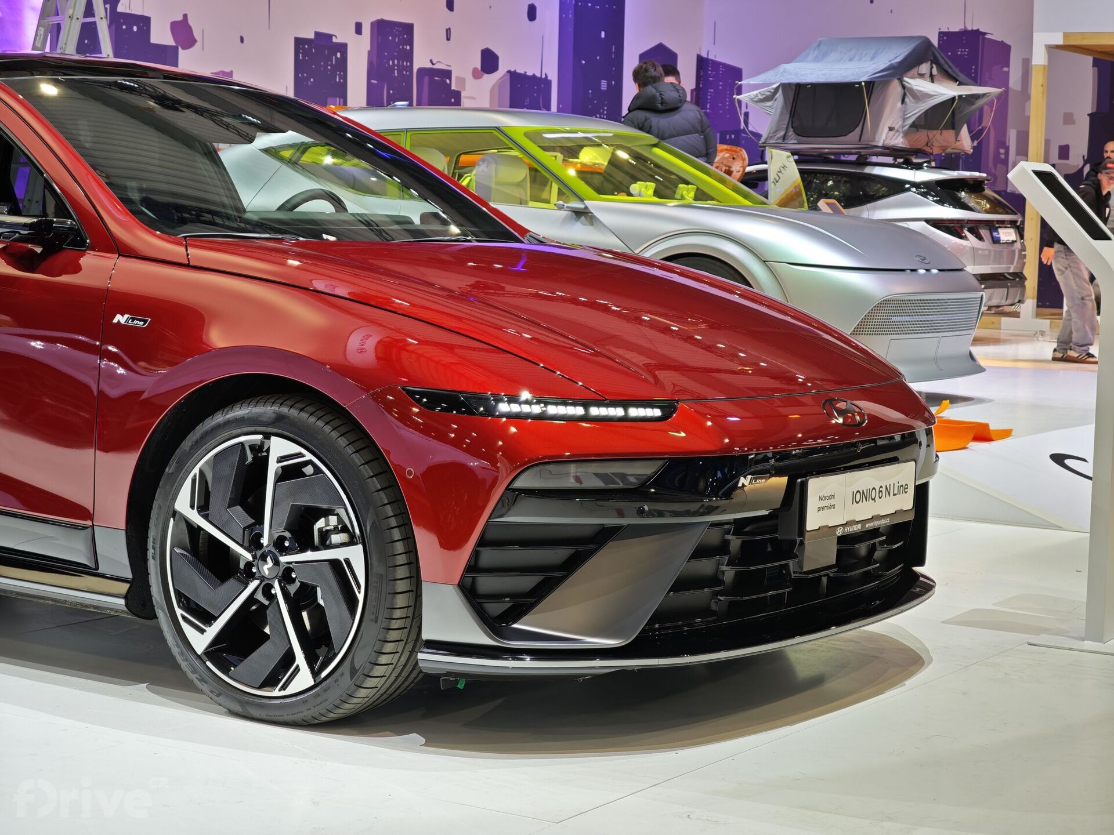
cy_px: 418
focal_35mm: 70
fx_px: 2253
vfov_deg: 21.0
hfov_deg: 27.8
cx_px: 557
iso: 100
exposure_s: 1/100
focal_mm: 11.5
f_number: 1.8
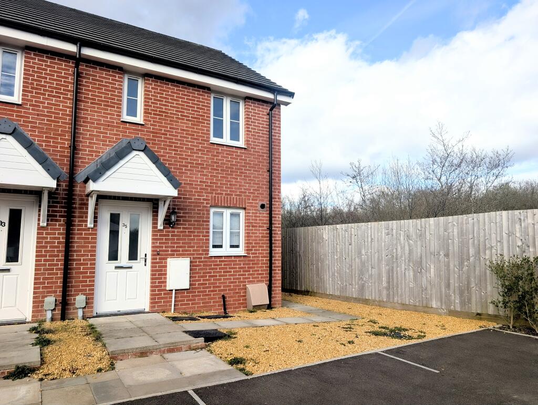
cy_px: 202
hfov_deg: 71.5
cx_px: 269
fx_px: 374
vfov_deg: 56.9
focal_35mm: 24
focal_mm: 6.9
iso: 23
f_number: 1.68
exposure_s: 1/798
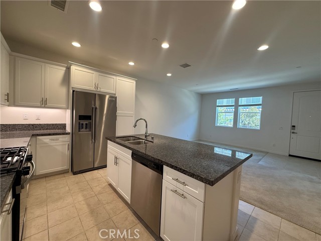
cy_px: 120
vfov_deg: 85.7
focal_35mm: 14
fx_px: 130
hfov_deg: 102.1
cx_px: 160
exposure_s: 1/120
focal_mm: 2.22
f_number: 2.2
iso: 200
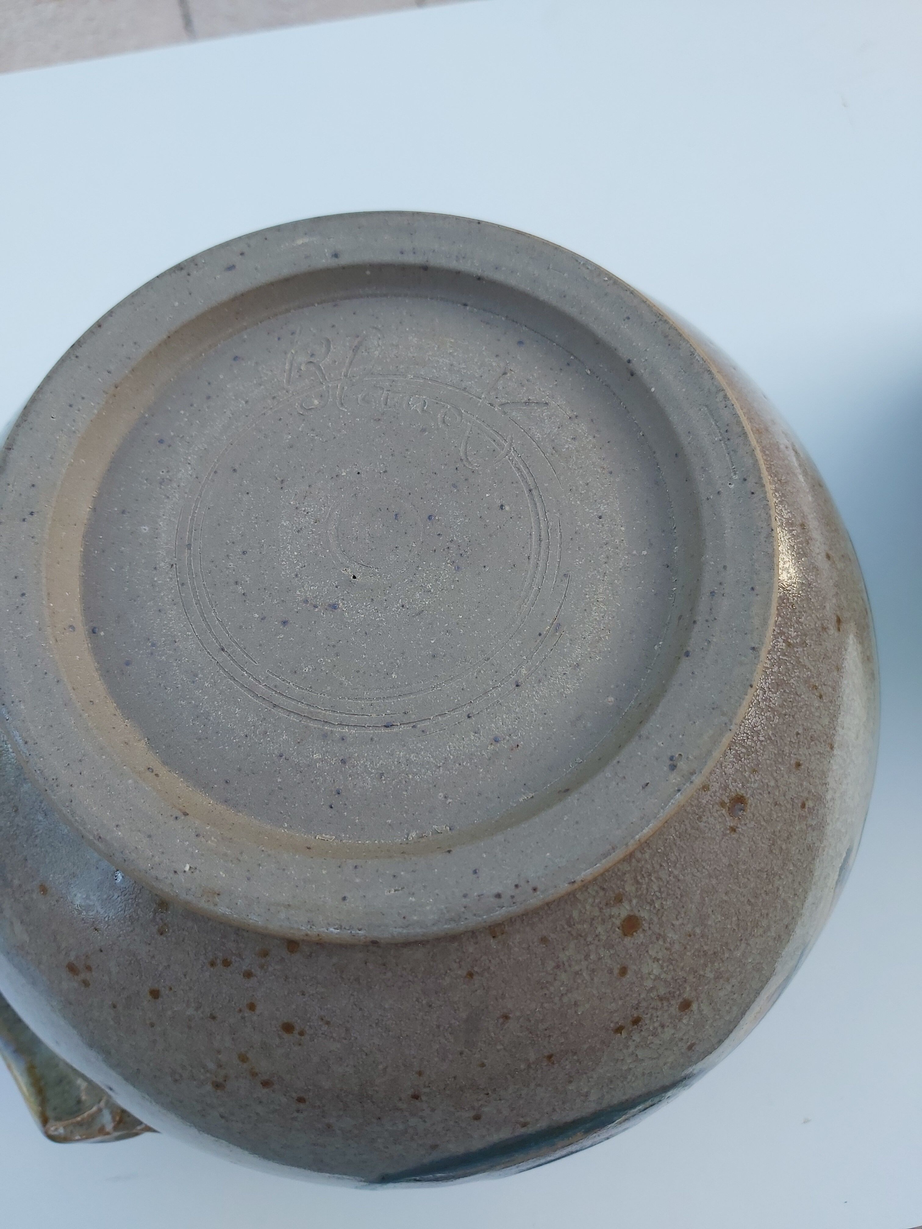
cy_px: 614
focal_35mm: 26
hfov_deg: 53.1
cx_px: 461
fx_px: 923
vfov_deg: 67.3
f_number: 1.7
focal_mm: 3.92
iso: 64
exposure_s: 1/233
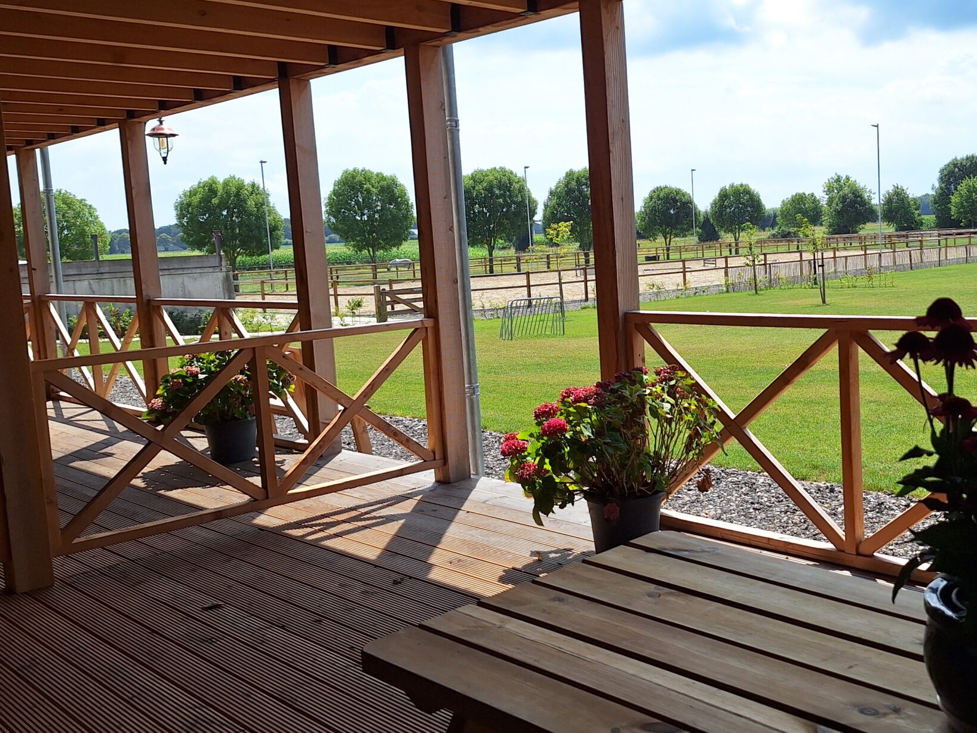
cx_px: 673
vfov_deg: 39.6
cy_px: 349
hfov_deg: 50.2
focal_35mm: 36
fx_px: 1016
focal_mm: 5.54
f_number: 1.8
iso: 40
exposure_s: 1/2899
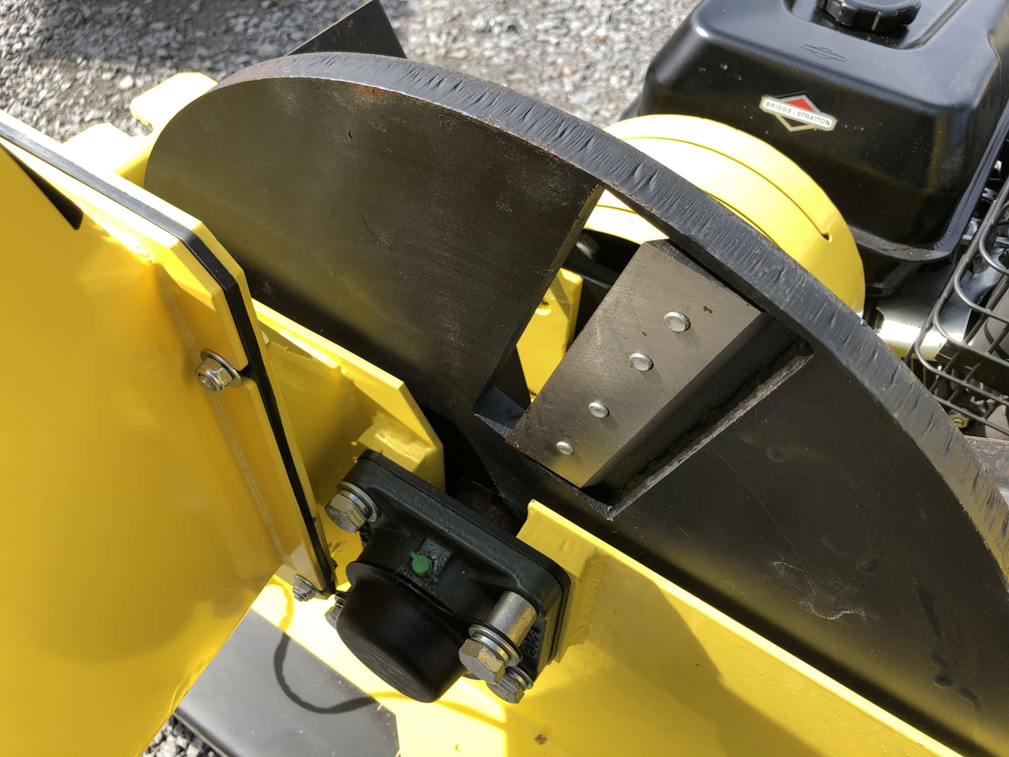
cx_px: 504
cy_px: 378
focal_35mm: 28
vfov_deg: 49.7
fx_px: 816
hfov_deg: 63.4
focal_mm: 3.99
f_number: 1.8
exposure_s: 1/528
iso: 20
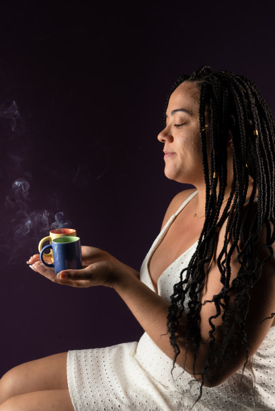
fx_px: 503
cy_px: 206
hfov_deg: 30.6
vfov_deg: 44.5
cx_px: 138
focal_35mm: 44
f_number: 8
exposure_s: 1/160
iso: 100
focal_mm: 44
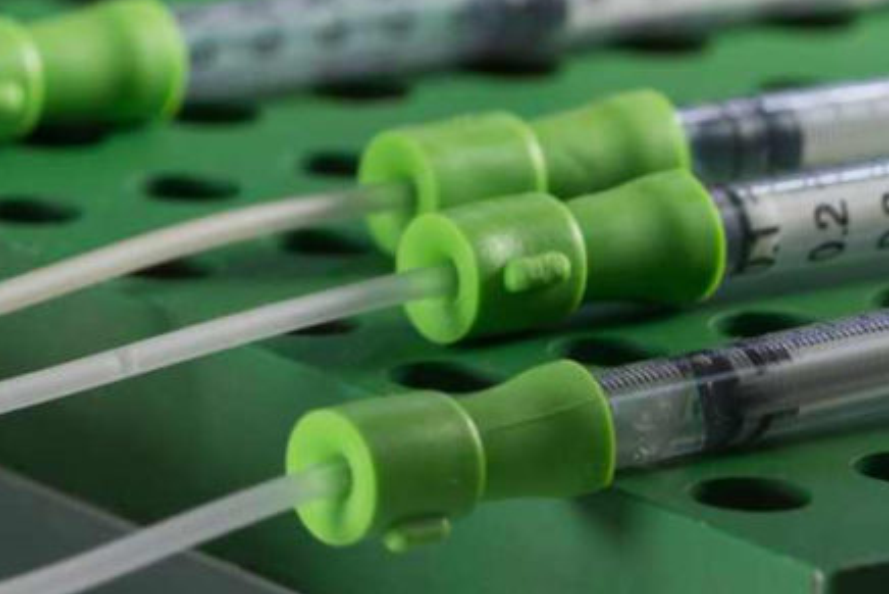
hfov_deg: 3.8
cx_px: -1452
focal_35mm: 529
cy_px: 2
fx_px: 13067
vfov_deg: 2.6
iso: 100
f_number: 4.5
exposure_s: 1/90
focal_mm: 90
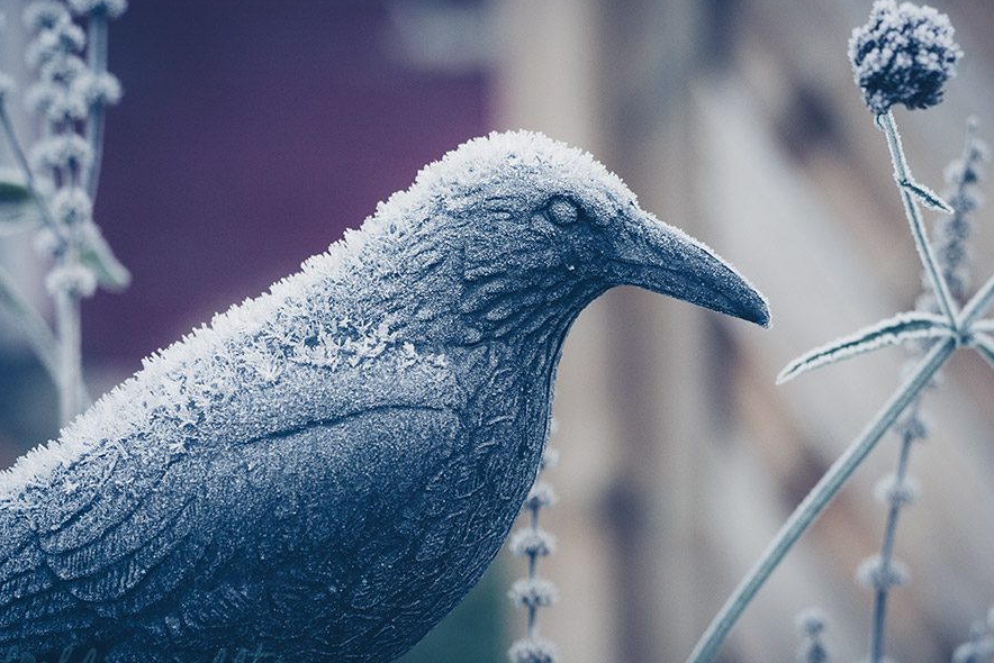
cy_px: 346
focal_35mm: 190
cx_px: 523
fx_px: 5248
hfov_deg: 10.8
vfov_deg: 7.2
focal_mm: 168
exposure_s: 1/200
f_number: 5.6
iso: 1600
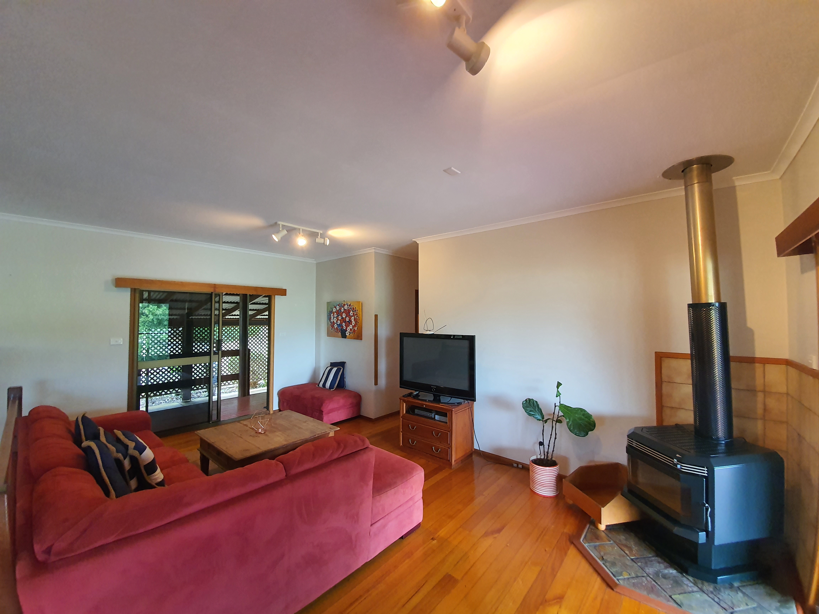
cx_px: 410
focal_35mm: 13
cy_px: 307
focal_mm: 1.8
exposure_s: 1/50
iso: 320
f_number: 2.2
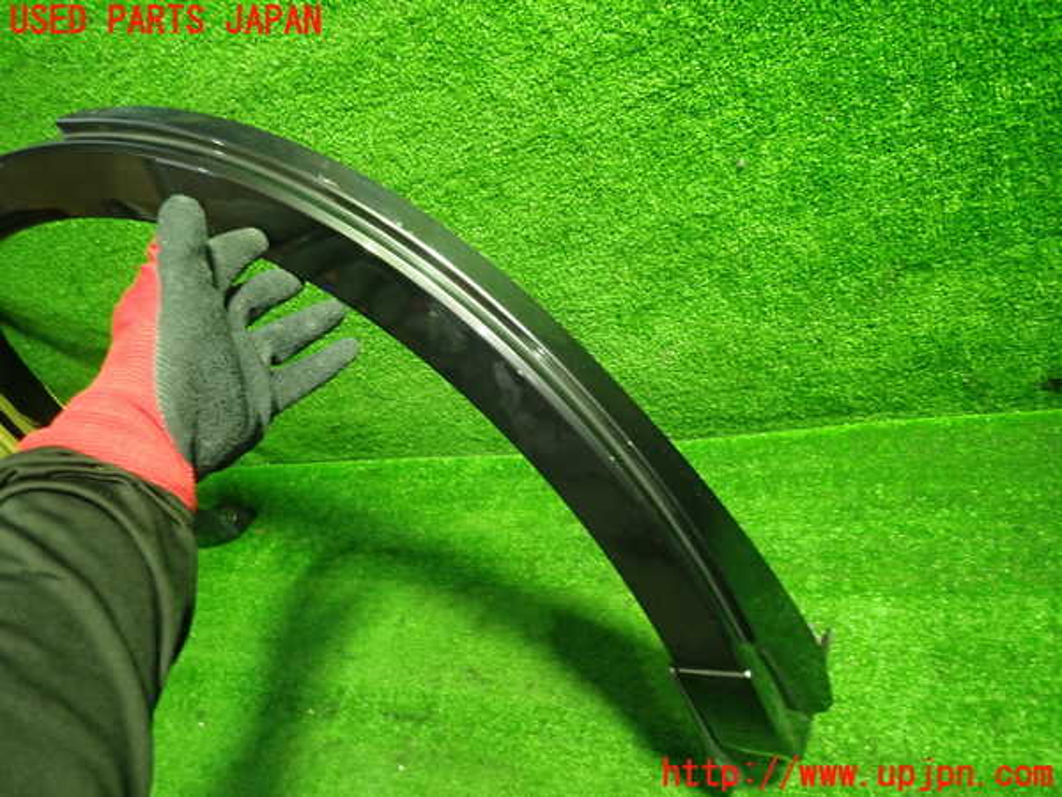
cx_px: 531
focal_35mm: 25
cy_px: 398
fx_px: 767
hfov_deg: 69.4
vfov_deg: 54.9
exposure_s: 1/30
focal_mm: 4.5
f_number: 2
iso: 500
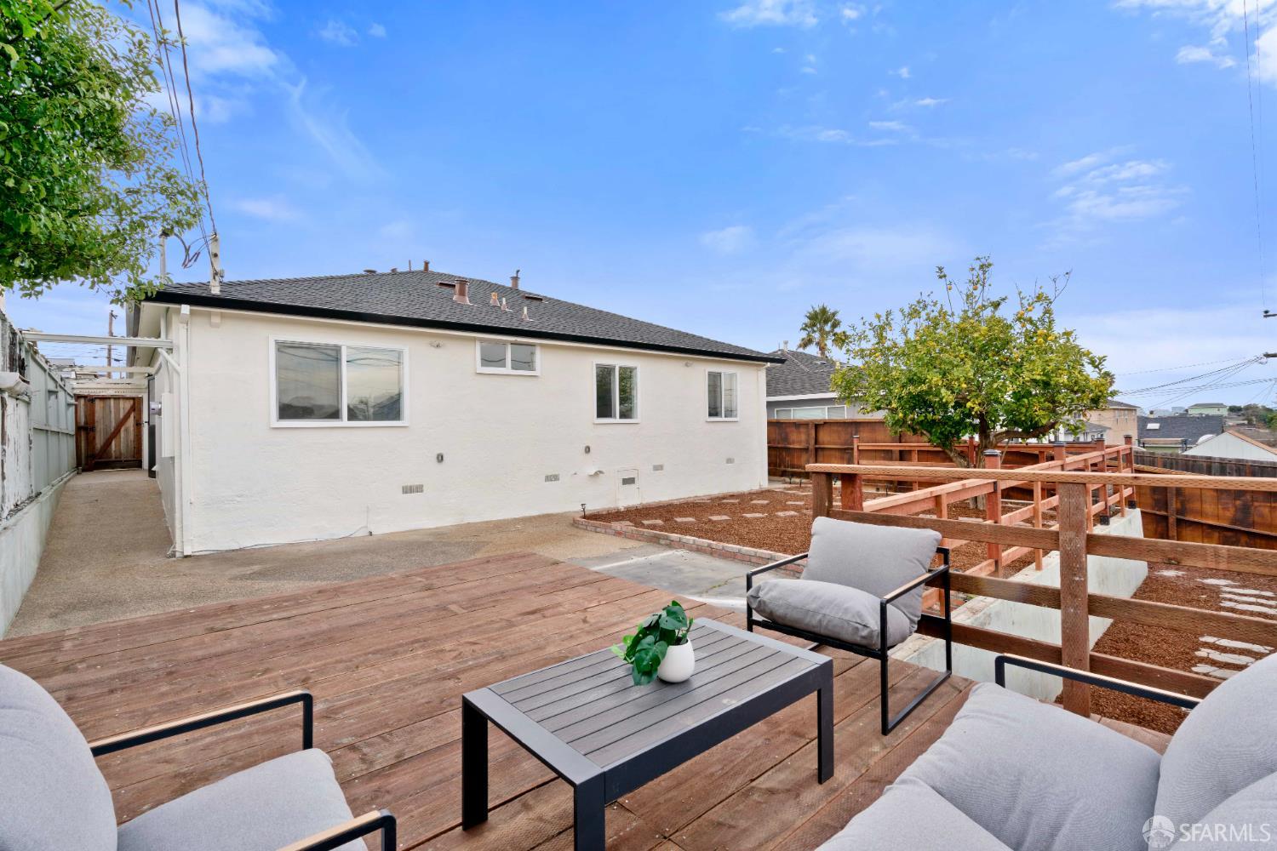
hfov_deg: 96.7
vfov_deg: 73.7
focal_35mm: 16
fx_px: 568
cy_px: 426
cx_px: 638
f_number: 14
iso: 250
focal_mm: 16
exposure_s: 1/30
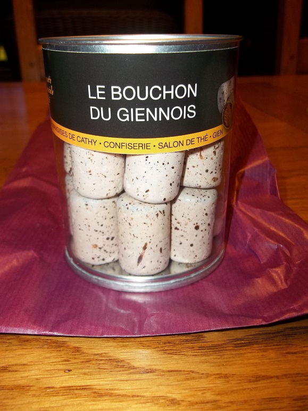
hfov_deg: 44.2
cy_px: 206
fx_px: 380
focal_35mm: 32
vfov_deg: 56.8
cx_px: 154
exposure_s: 1/30
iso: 80
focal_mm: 5.7
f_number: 2.9
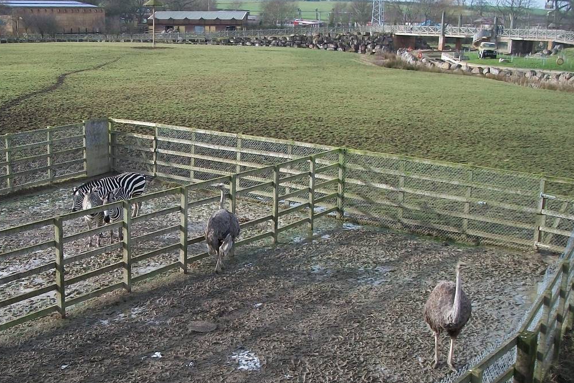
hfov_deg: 36.9
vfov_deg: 25.4
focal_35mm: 53
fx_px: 845
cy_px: 259
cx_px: 166
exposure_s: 1/500
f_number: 2.9
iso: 84
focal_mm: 5.7
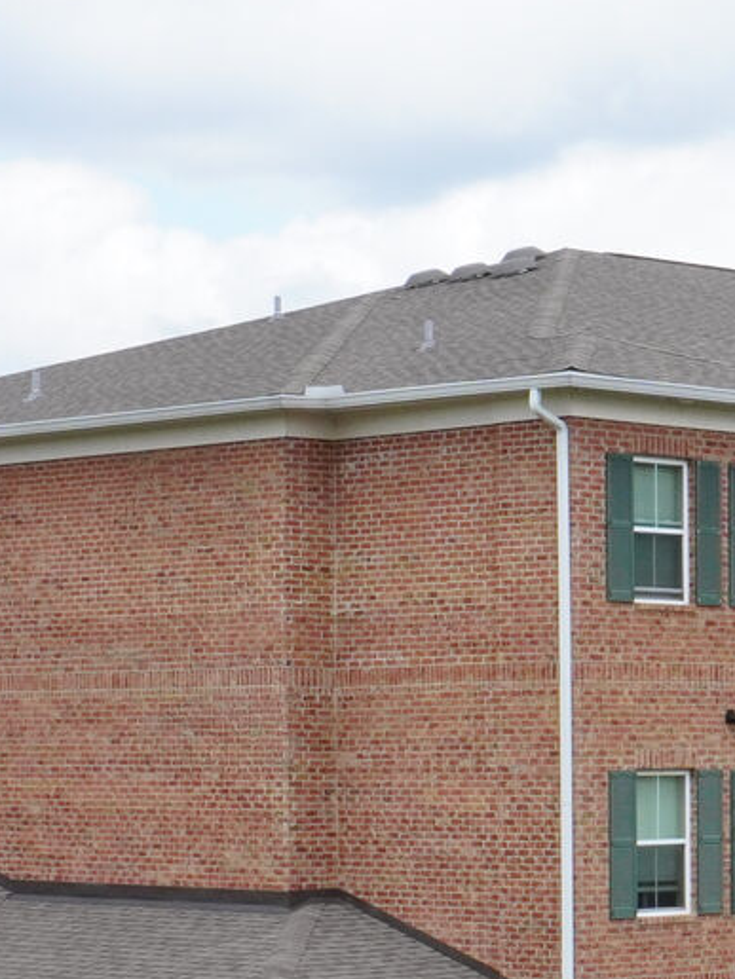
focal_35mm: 123
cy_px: 769
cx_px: 978
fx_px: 3482
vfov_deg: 15.9
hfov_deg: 11.7
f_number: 16
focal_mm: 22
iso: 640
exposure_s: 1/250
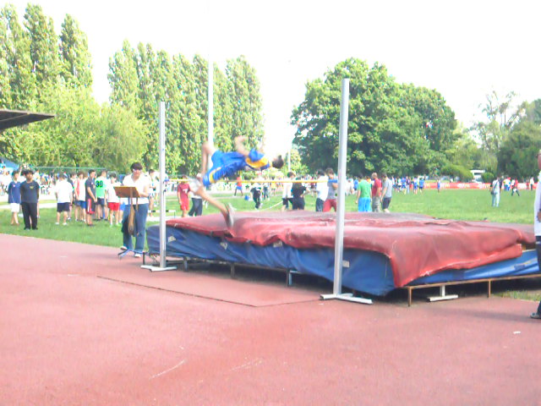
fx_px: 985
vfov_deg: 23.3
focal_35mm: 63
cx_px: 270
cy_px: 203
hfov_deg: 30.7
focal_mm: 11.2
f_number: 14.1
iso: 240
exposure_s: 1/30
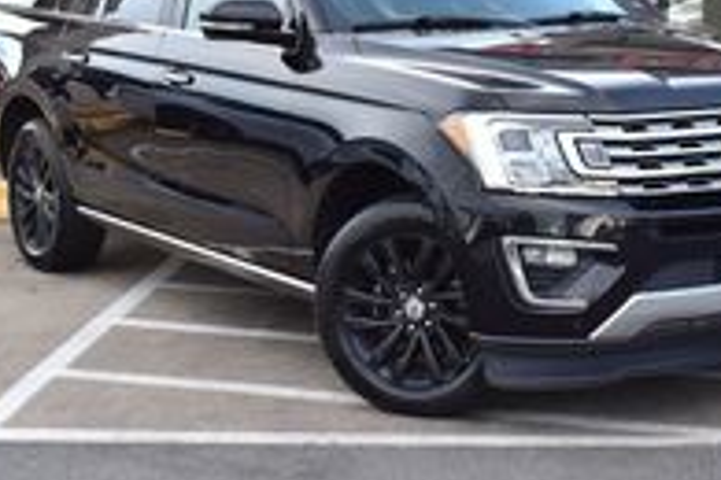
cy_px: 55
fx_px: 1663
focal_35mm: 83
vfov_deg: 16.3
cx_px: 510
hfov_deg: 24.3
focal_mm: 27
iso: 400
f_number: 10
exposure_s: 1/200
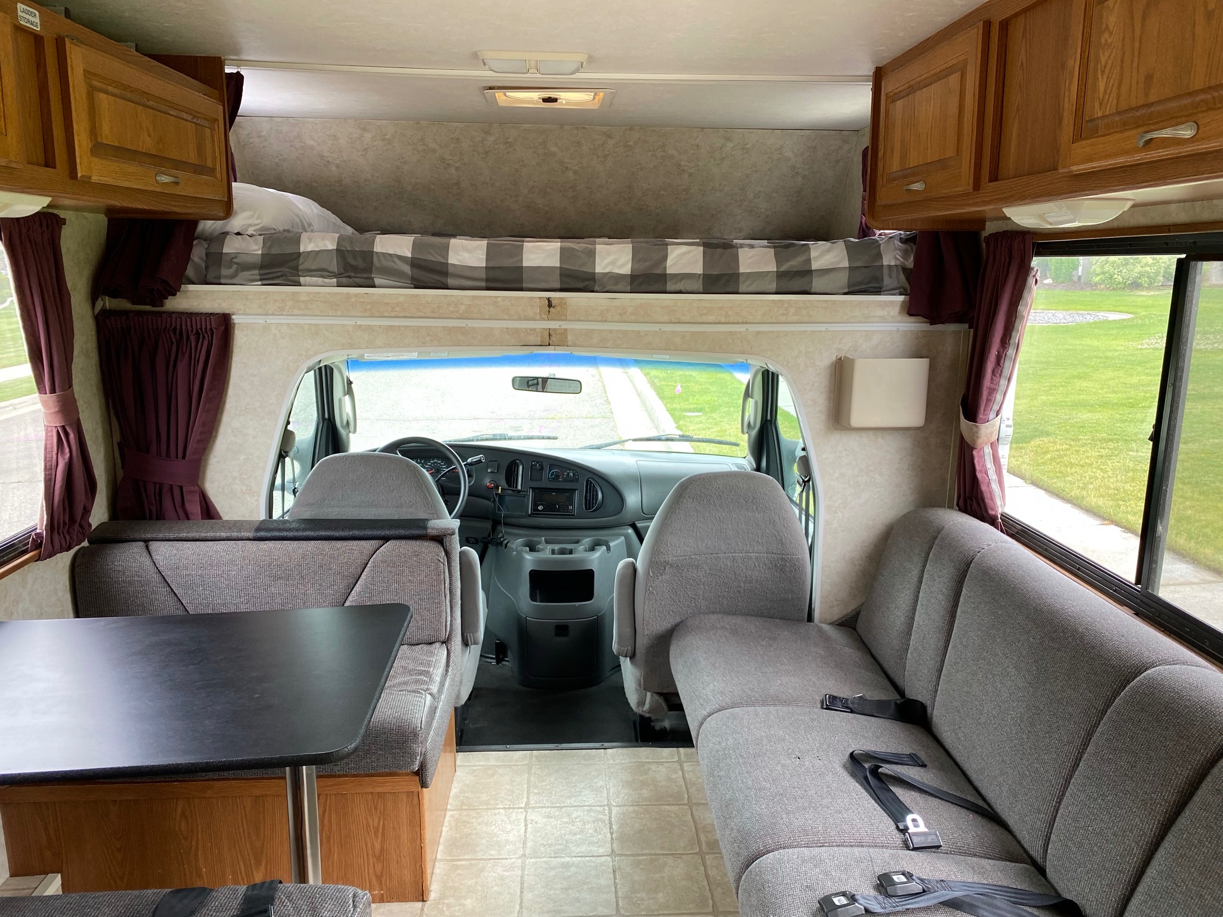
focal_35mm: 26
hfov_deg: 67.3
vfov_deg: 53.1
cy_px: 458
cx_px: 612
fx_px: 919
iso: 50
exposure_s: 1/122
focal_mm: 4.25
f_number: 1.8
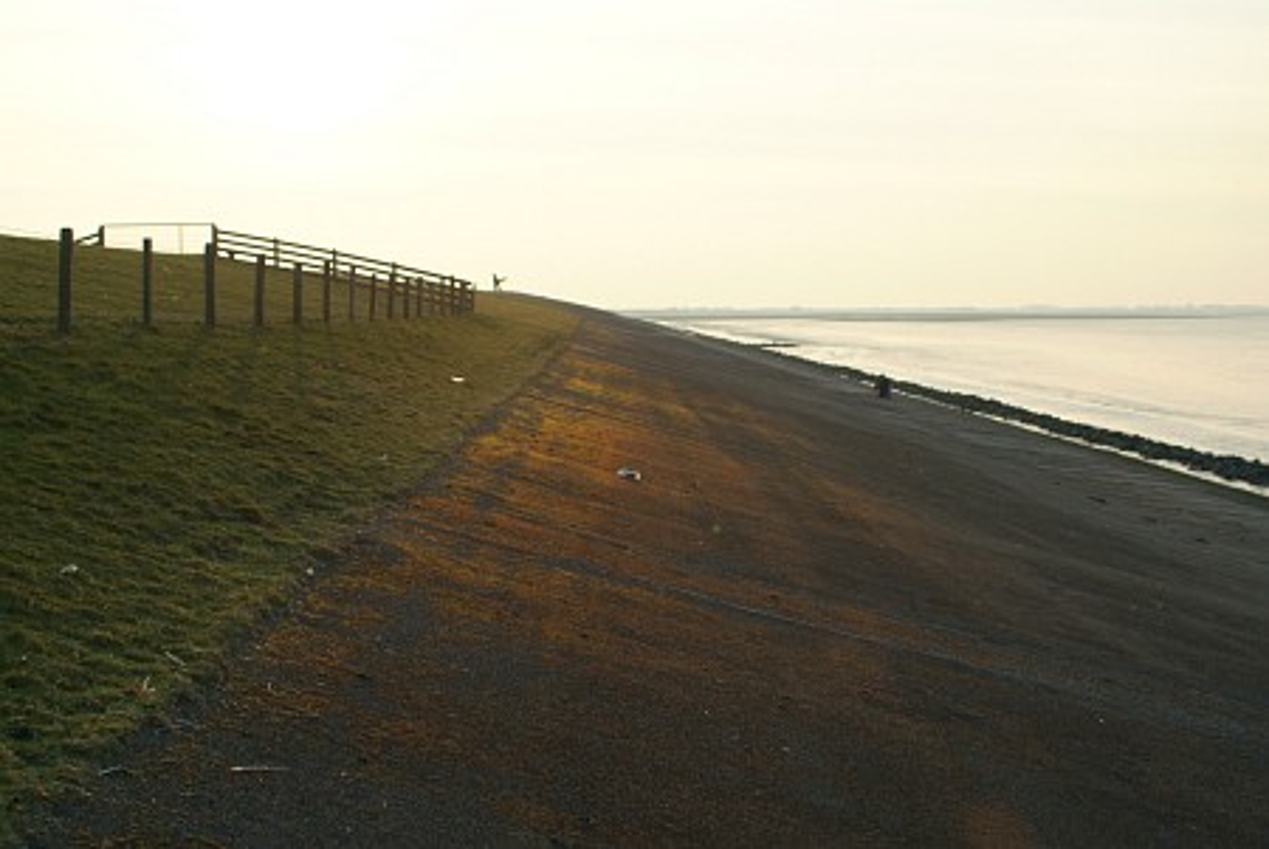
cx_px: 634
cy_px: 424
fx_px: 1870
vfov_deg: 25.6
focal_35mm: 53
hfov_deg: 37.5
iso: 400
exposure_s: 1/750
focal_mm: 35
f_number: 4.8
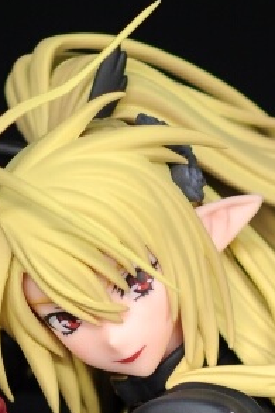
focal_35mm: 460
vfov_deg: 4.4
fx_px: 5277
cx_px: 368
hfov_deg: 3.0
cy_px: 926
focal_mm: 60
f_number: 4
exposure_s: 1/20
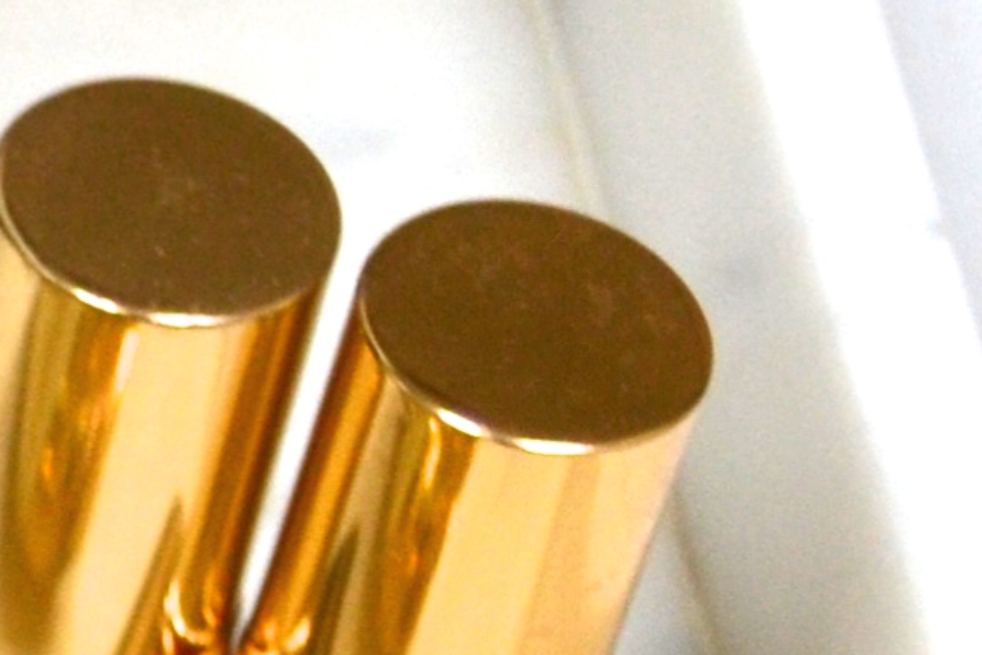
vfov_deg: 4.3
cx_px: -1714
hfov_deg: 6.1
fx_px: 8728
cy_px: 720
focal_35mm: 320
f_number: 4.5
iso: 400
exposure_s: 1/80
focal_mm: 30
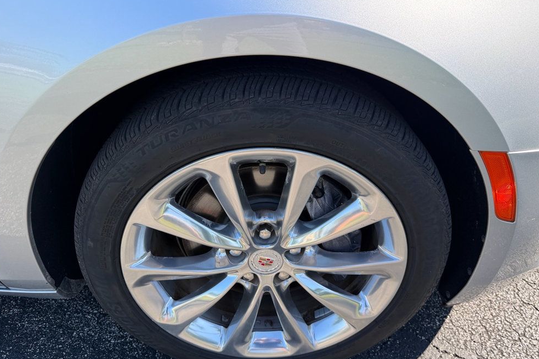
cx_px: 273
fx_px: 389
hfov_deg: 69.4
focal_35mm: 26
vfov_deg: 49.5
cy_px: 195
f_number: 1.78
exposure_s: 1/920
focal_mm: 6.76
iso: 100
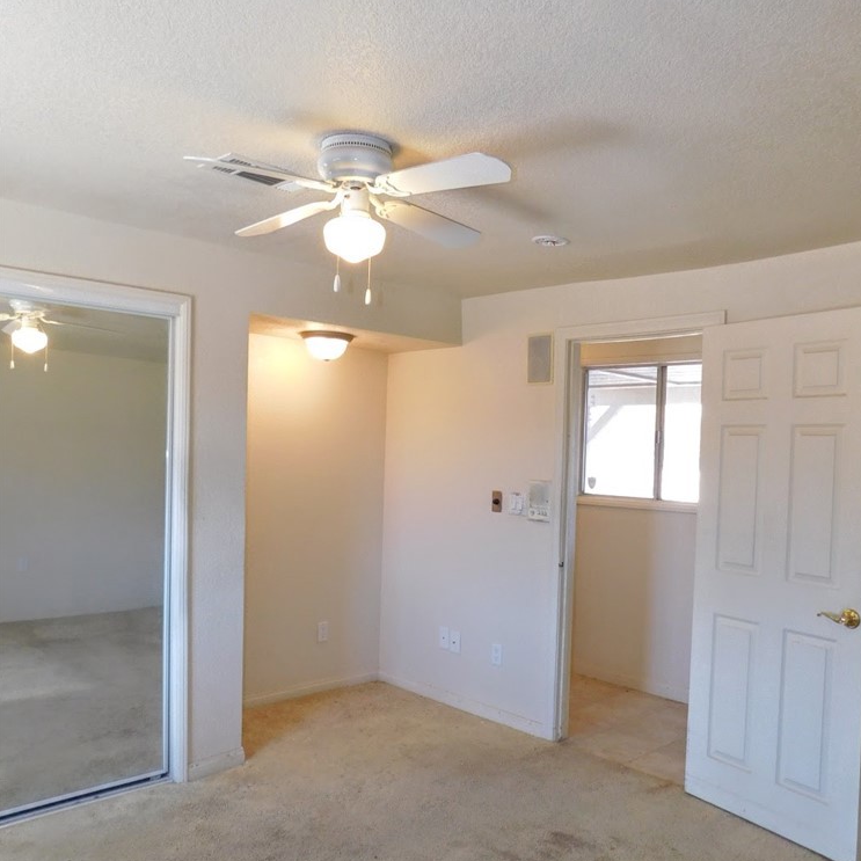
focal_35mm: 28
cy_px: 459
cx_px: 443
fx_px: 788
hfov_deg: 57.3
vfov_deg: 57.3
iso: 125
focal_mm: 4
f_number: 3
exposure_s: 1/40
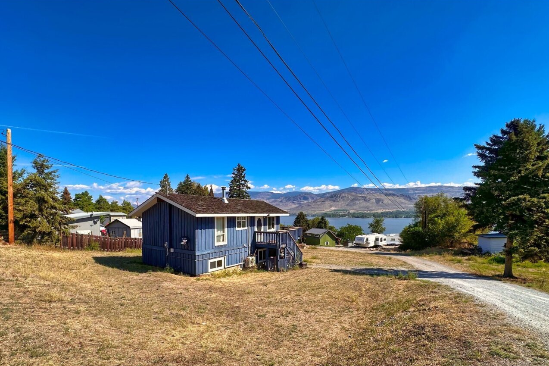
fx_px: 244
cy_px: 224
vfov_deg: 72.8
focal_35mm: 16
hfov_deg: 96.6
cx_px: 253
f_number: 2.2
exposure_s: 1/2092
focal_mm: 2.2
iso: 40
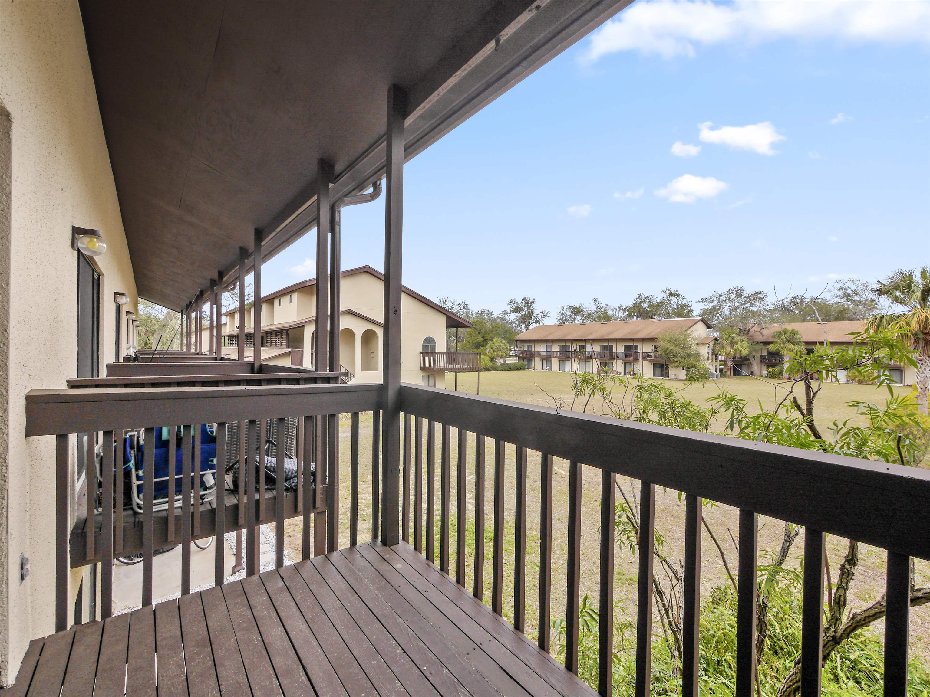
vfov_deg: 85.7
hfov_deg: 102.1
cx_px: 465
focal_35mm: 14
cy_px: 348
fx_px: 376
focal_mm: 7
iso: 400
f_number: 8
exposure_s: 1/250
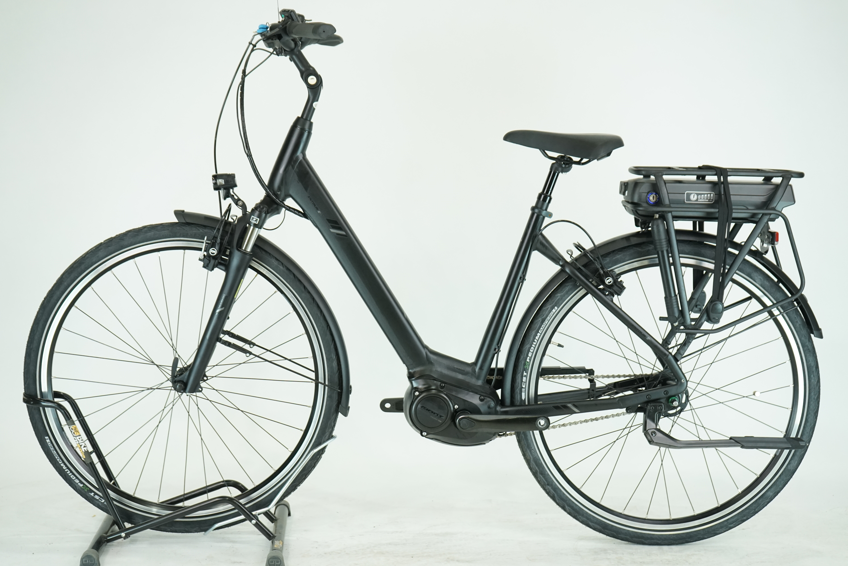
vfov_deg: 23.8
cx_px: 424
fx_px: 1343
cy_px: 283
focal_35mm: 57
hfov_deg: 35.1
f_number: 5.6
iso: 1600
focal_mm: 57
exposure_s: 1/200
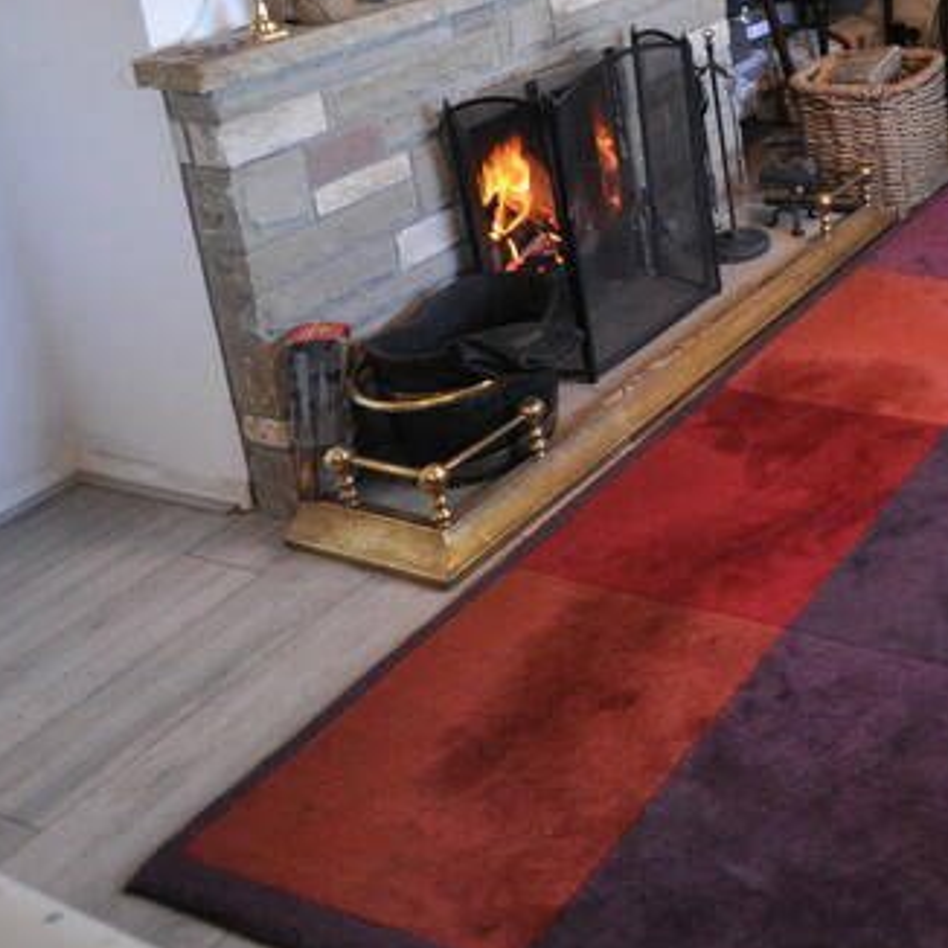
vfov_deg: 37.6
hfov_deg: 33.9
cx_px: 1134
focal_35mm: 40
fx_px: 1239
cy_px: 9
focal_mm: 10
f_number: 4
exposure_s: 1/25
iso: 400
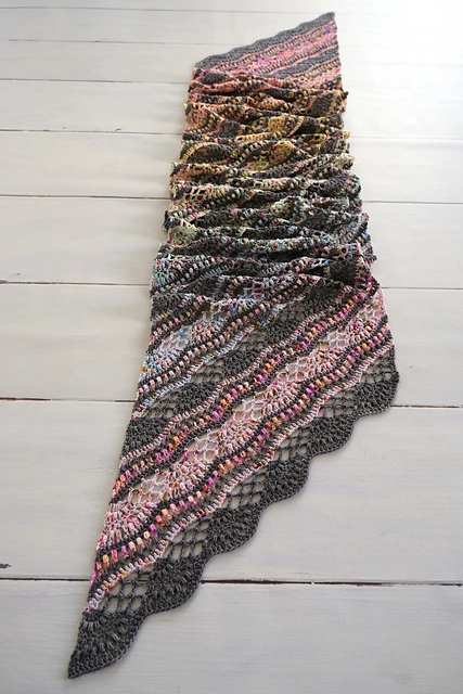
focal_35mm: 25
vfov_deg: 71.5
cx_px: 232
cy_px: 347
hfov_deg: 51.3
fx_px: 482
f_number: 4
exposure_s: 1/100
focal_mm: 16.5
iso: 640
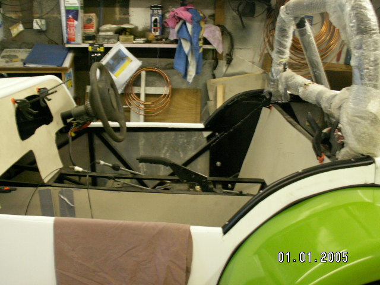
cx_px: 190
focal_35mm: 35
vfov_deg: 40.7
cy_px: 142
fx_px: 384
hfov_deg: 52.6
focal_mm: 5.86
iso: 160
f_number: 2.8
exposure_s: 1/15
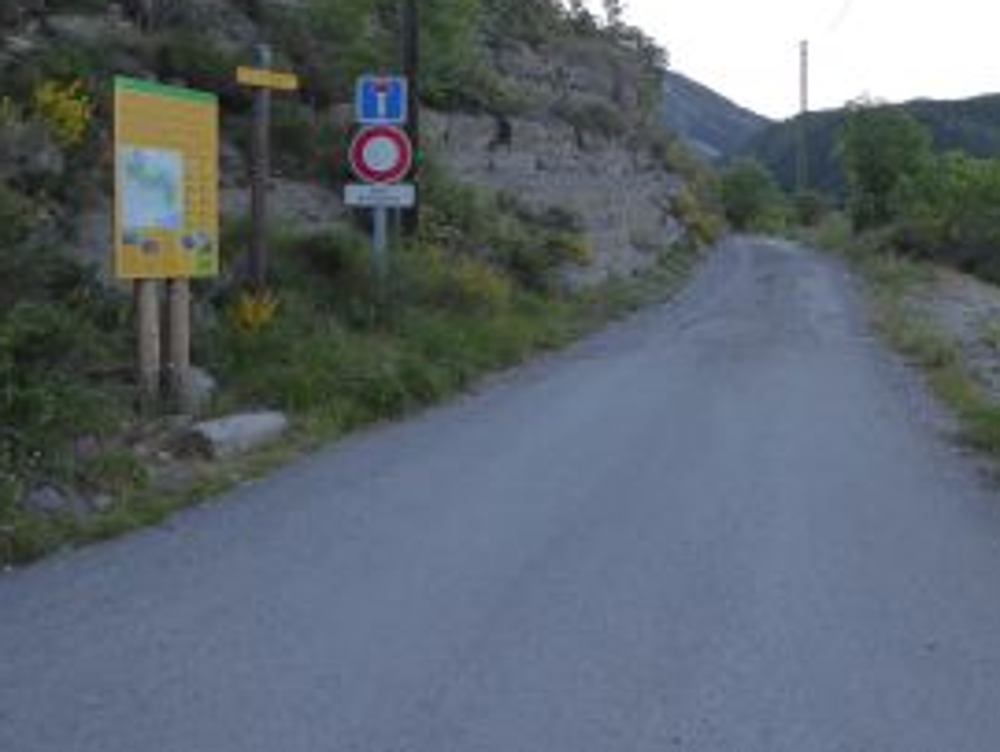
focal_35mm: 37
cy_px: 207
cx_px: 696
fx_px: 1070
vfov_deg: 37.9
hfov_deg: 48.9
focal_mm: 4.3
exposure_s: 1/200
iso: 125
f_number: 3.3
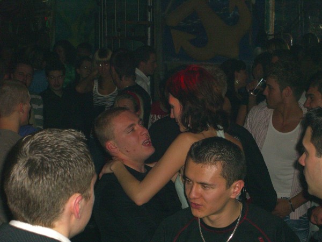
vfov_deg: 13.0
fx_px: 1060
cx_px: 161
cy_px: 121
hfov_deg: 17.3
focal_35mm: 114
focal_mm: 23.7
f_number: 5.1
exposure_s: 1/60
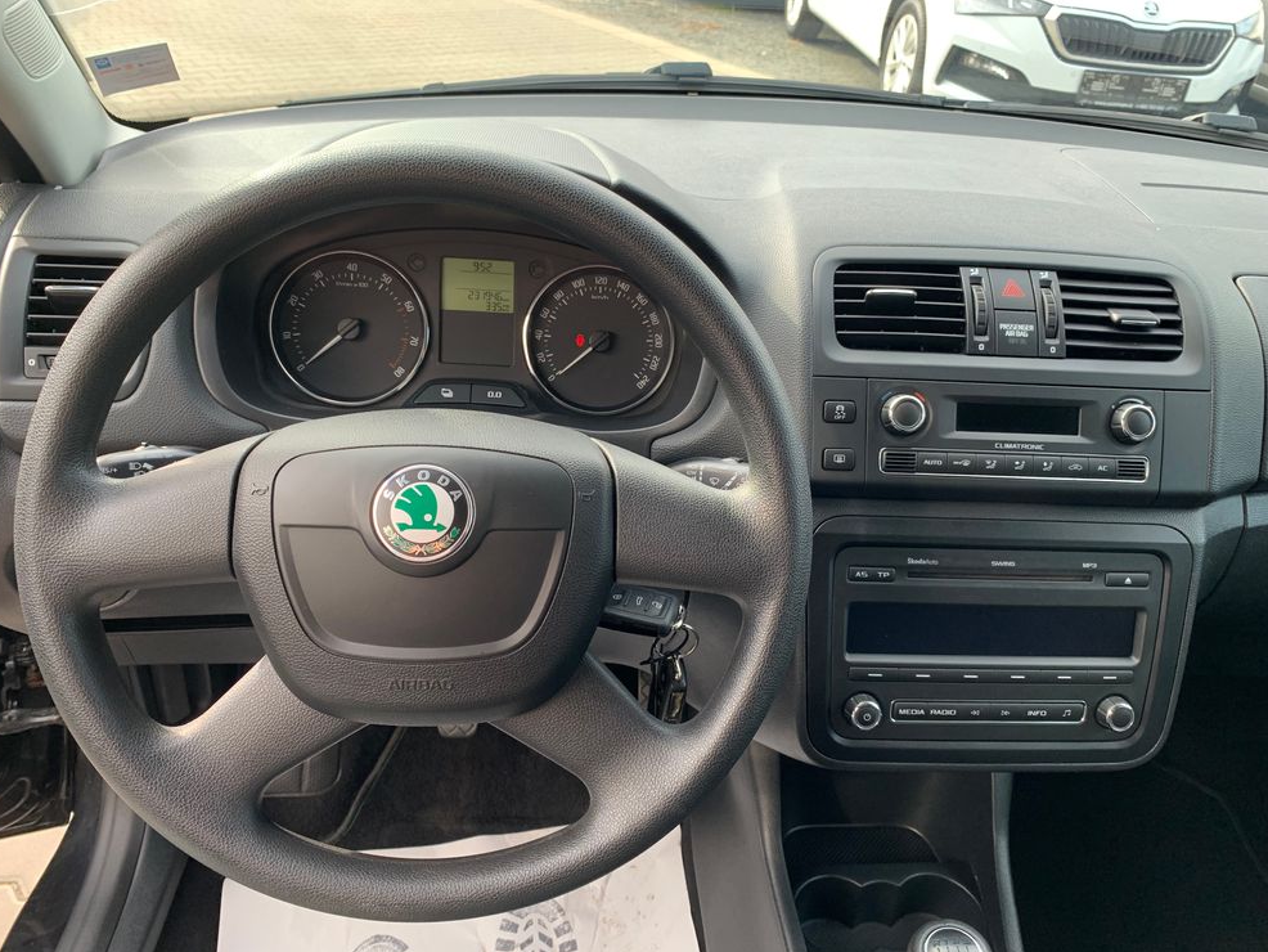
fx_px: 989
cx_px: 640
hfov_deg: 65.3
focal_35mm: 27
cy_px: 491
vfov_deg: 51.4
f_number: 1.8
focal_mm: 4.25
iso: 40
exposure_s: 1/121
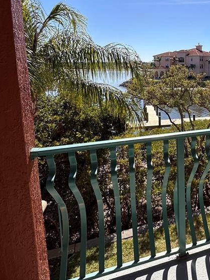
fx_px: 243
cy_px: 97
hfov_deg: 40.1
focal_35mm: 30
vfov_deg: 58.8
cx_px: 218
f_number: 2.2
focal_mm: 2.22
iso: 50
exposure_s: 1/2053
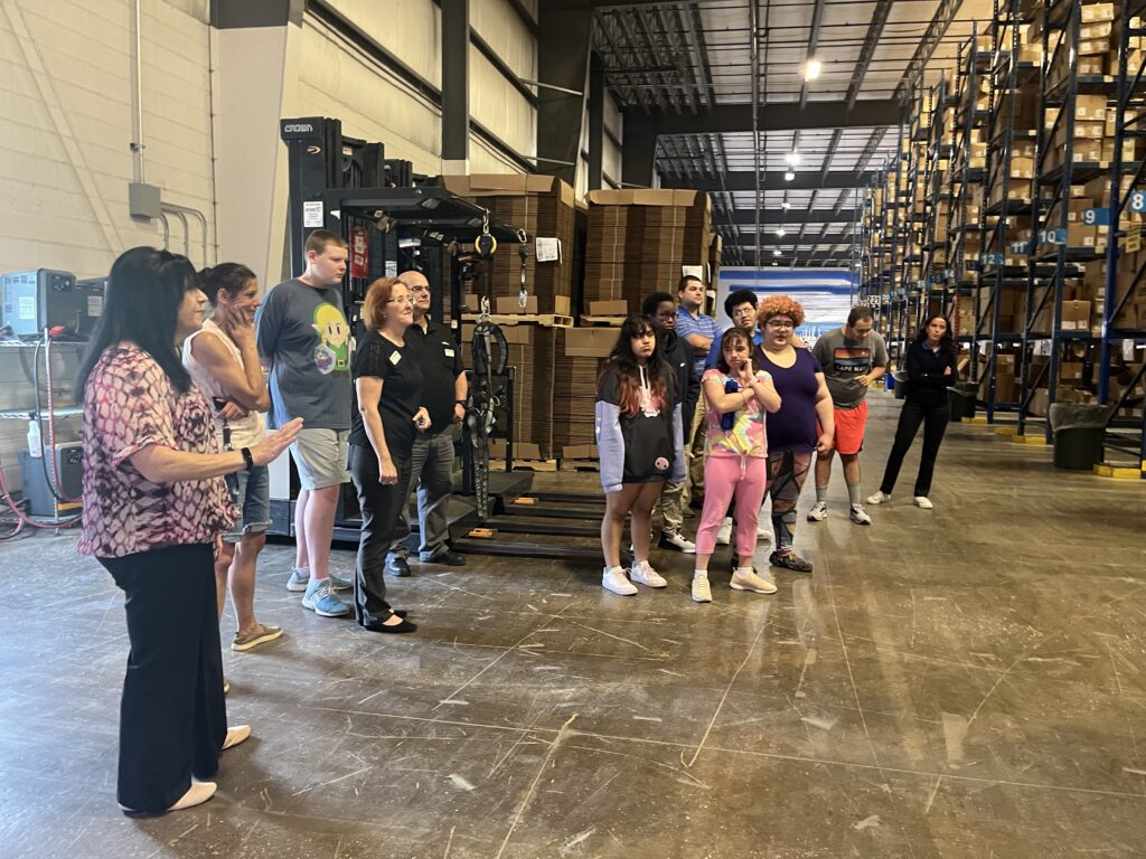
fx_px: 861
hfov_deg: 67.3
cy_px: 430
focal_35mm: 26
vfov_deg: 53.1
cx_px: 573
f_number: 1.6
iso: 500
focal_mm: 5.1
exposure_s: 1/60
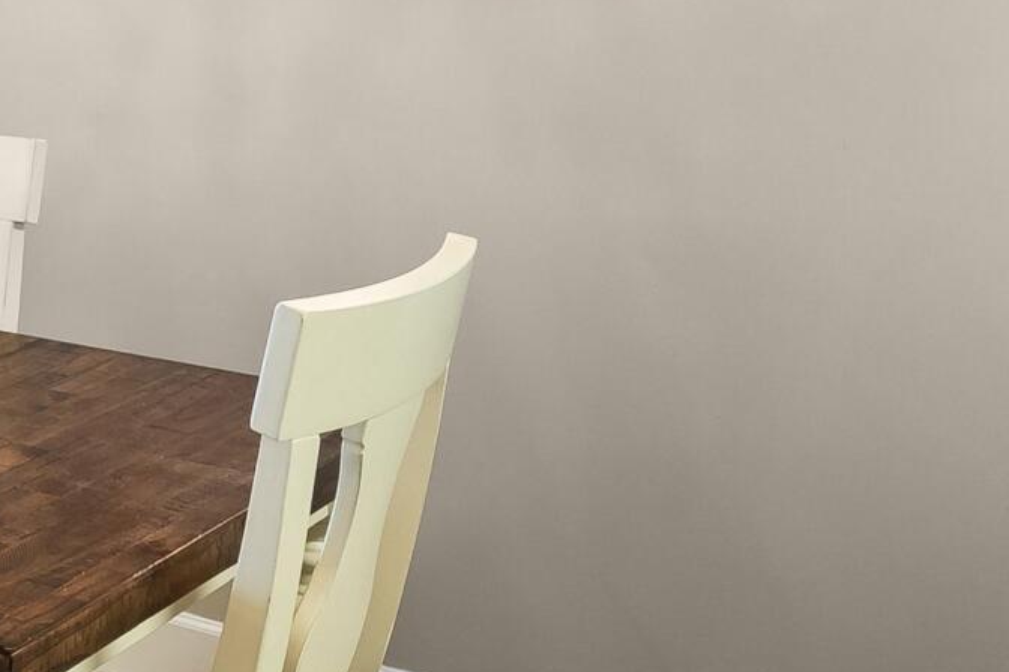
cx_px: -715
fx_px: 1878
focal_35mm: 67
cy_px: -124
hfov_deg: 21.7
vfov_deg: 19.2
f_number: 8
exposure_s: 1
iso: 400
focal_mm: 15
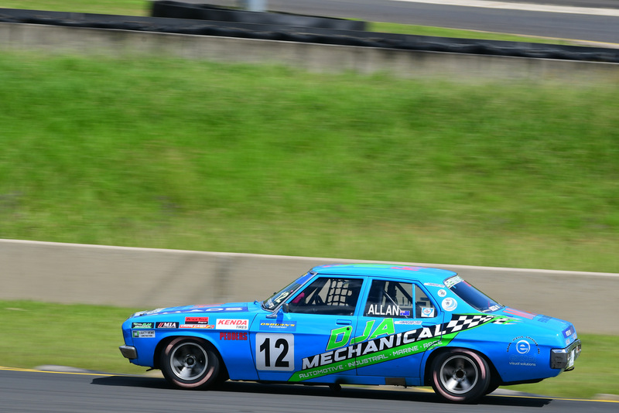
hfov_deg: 6.9
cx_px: 310
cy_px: 206
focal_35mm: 300
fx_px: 5160
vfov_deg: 4.6
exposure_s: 1/250
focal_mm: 200
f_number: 13
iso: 200
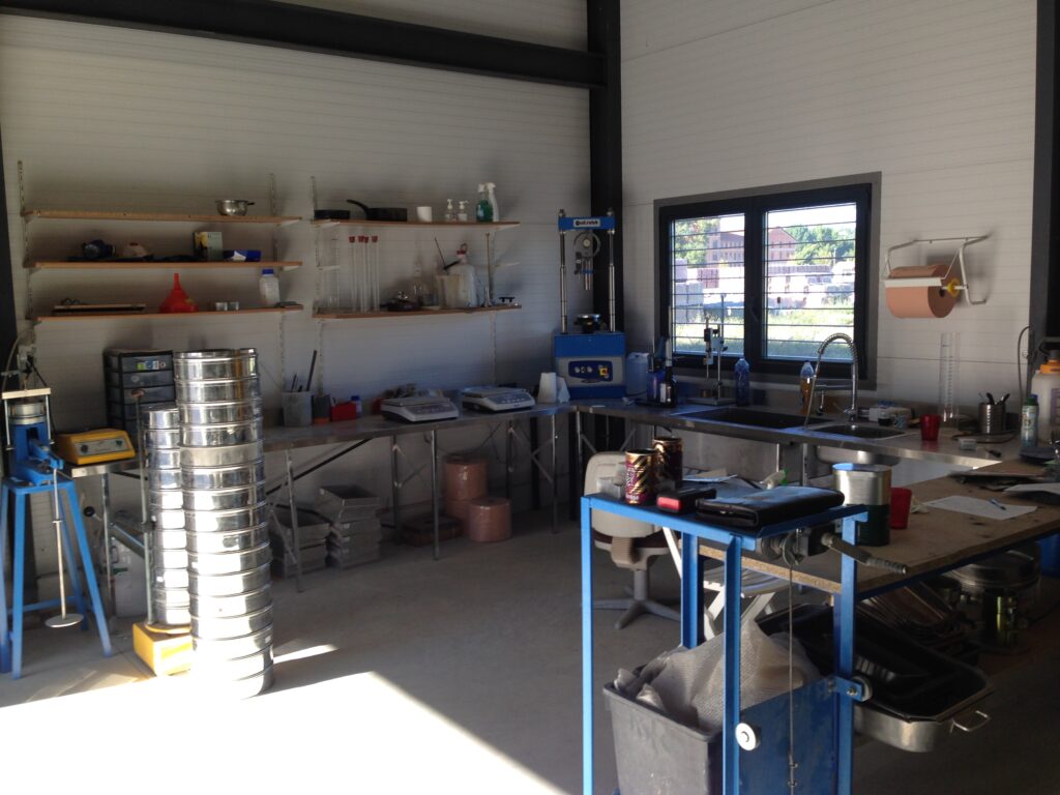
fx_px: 1011
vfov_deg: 42.9
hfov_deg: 55.4
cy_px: 398
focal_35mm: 33
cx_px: 530
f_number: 2.4
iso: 50
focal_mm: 4.12
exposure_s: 1/126
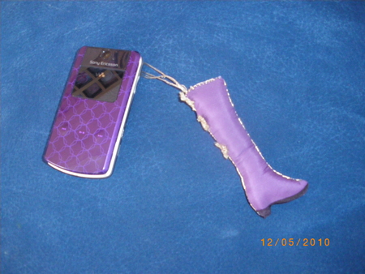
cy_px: 137
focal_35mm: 36
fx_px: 380
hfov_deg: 51.3
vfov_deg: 39.7
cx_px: 182
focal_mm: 6.3
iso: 400
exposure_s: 1/50
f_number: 3.5
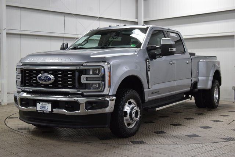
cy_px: 78
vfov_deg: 26.5
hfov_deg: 38.9
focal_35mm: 51
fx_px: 333
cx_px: 118
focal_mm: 34
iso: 1600
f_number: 7.1
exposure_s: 1/60
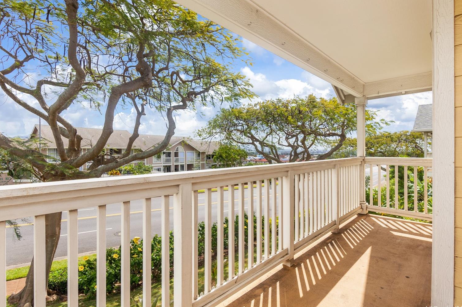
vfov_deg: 73.7
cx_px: 225
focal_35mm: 16
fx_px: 205
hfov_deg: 96.7
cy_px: 148
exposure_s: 1/160
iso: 100
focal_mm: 10
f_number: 8
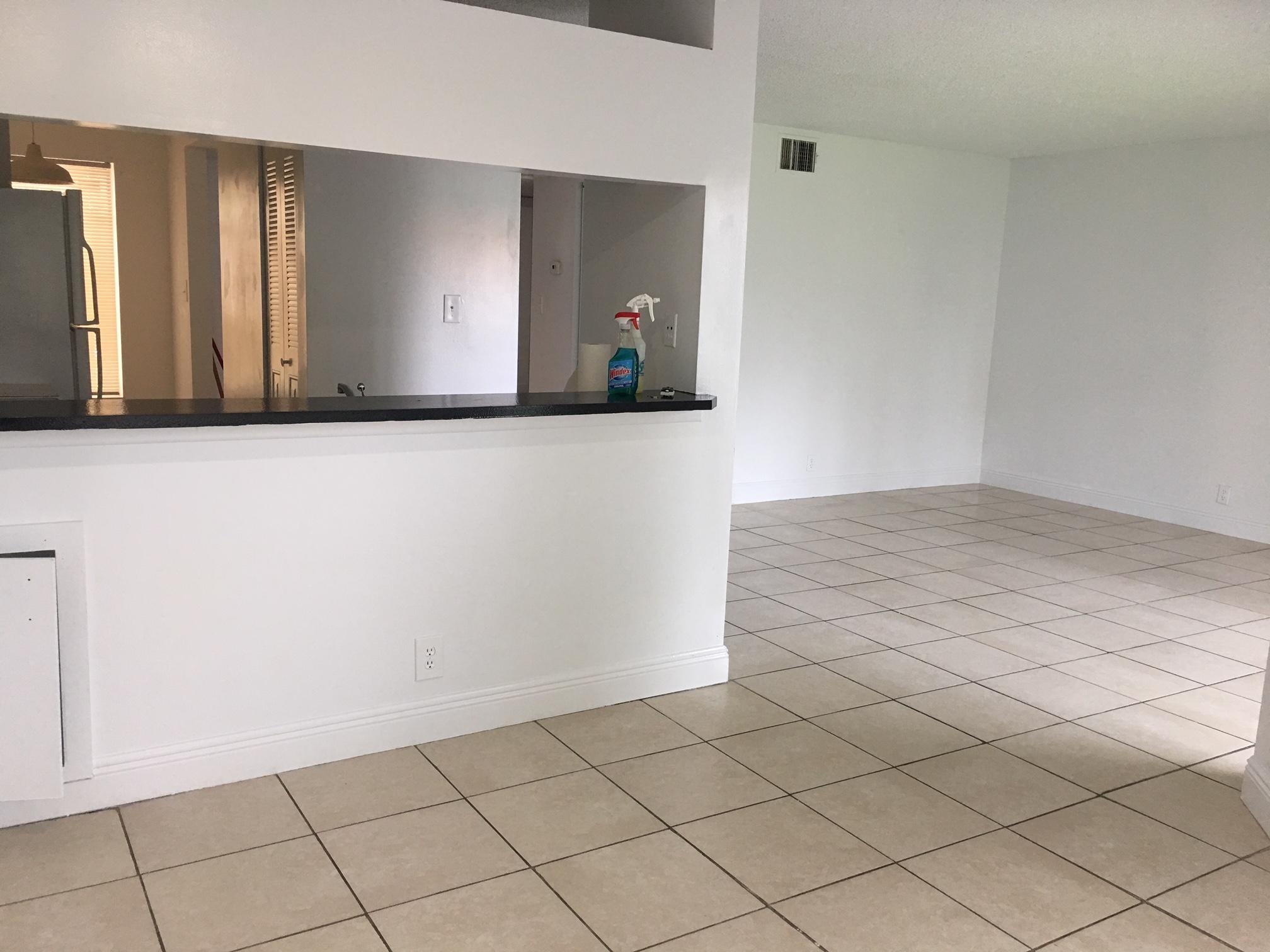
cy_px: 476
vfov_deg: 48.2
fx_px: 1064
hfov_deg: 61.7
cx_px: 635
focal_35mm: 29
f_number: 2.2
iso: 40
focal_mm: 4.15
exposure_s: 1/30
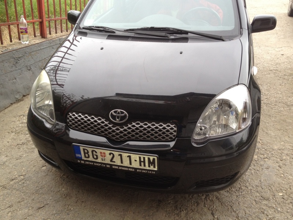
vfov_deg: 40.7
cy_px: 110
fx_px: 296
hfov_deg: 52.6
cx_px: 146
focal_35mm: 35
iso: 64
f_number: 2.4
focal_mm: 4.28
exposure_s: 1/182
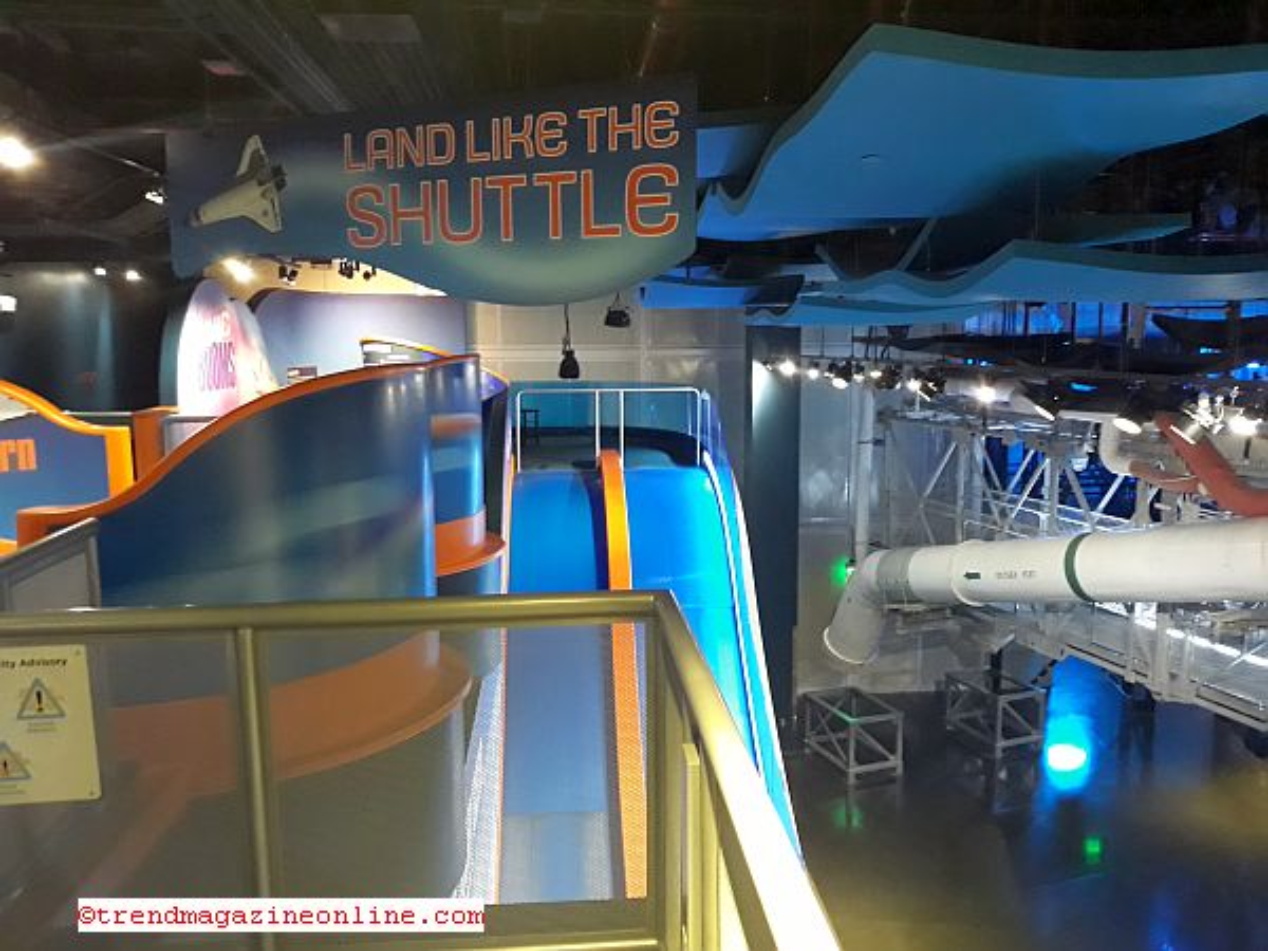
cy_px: 476
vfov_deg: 49.7
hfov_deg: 63.4
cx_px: 634
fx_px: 1026
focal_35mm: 28
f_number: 1.7
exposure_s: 1/10
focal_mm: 3.7
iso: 500
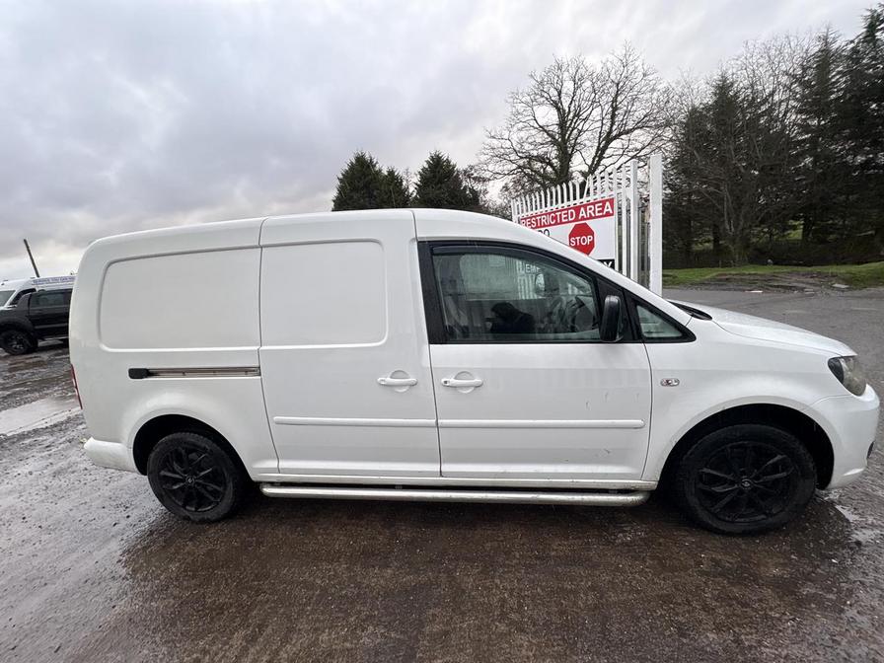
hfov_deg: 102.1
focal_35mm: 14
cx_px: 442
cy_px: 332
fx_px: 358
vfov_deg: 85.7
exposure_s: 1/99
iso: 40
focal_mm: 2.22
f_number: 2.2
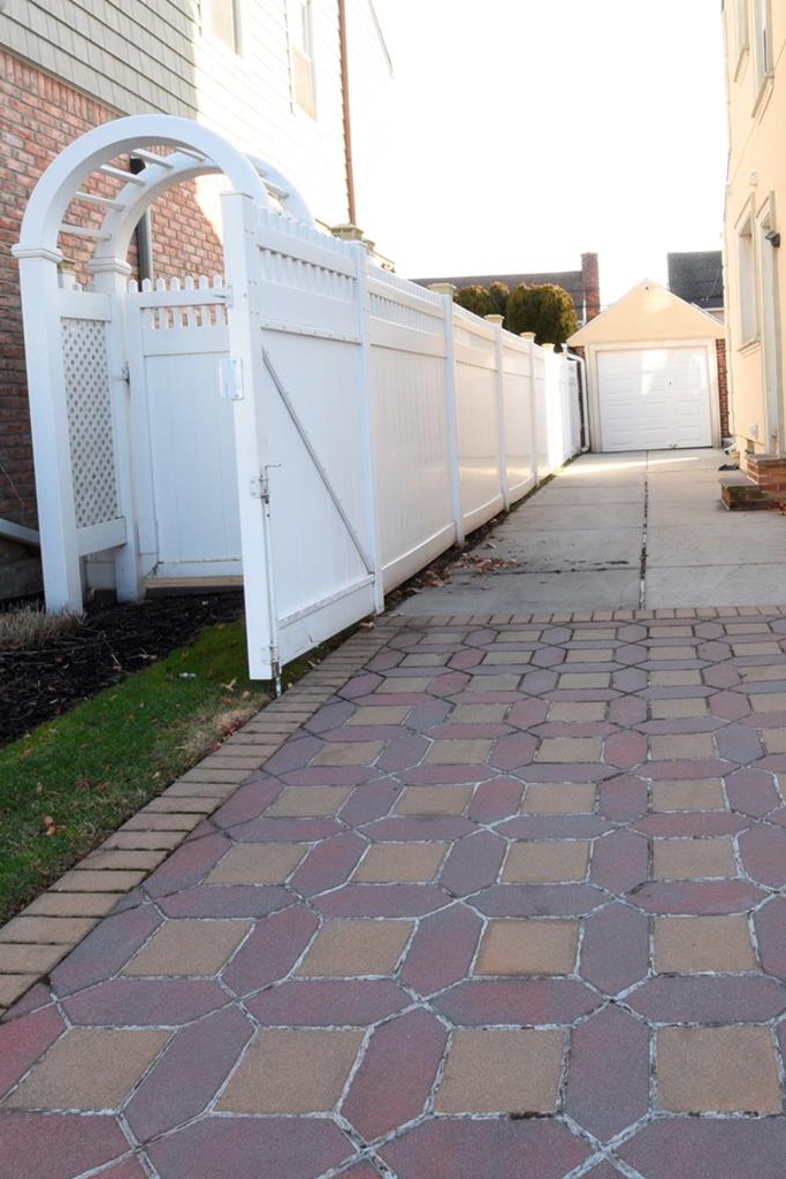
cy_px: 456
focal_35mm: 30
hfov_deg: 42.0
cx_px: 609
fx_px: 982
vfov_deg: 61.2
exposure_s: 1/10
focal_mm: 15
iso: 200
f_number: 22
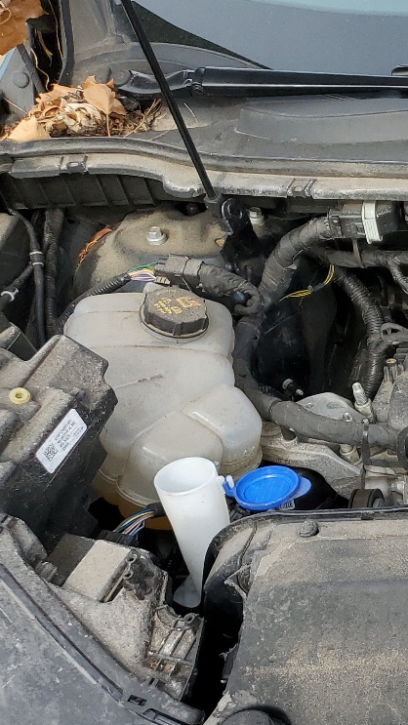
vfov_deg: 34.2
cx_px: 768
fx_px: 1173
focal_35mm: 61
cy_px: 440
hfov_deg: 16.2
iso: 50
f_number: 1.5
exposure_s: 1/769
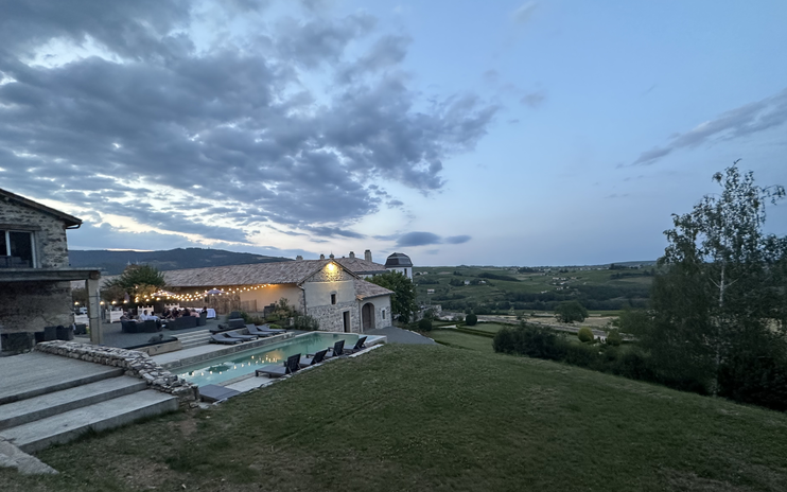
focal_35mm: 16
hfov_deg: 97.8
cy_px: 283
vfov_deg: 70.9
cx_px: 396
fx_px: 343
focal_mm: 2.22
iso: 320
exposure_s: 1/50
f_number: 2.2
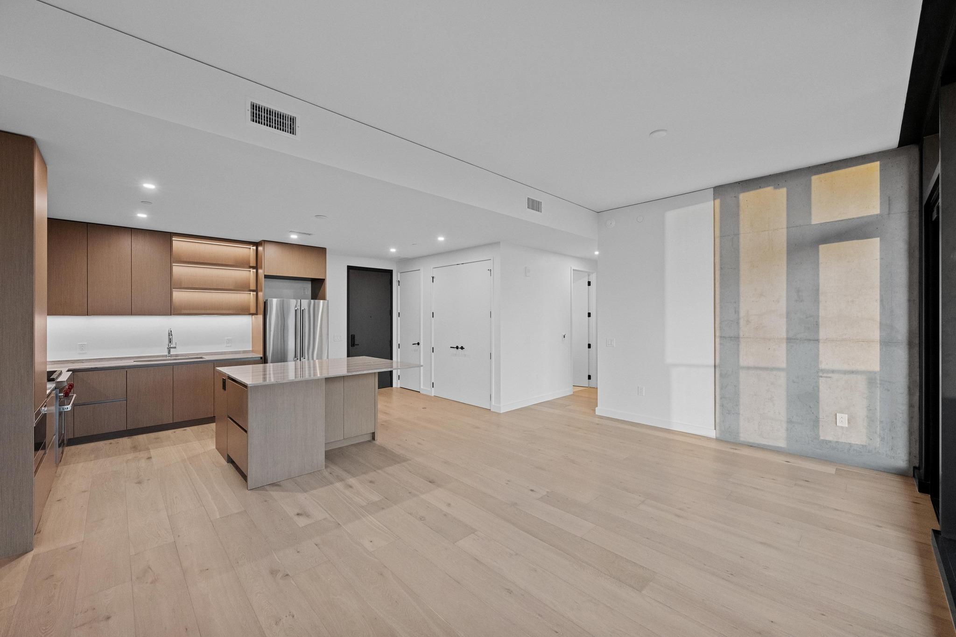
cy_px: 318
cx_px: 478
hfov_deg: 104.3
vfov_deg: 81.2
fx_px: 372
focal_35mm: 14
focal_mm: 14
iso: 2500
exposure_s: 1/40
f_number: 7.1
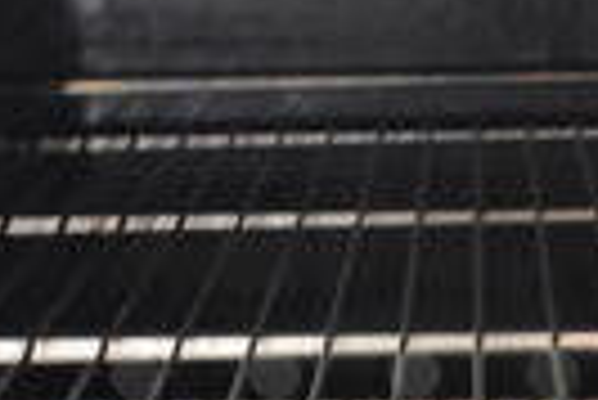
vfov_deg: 10.8
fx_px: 2062
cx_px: 414
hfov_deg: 16.5
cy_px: 557
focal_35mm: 124
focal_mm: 18
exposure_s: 1/10
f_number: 3.5
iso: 3200
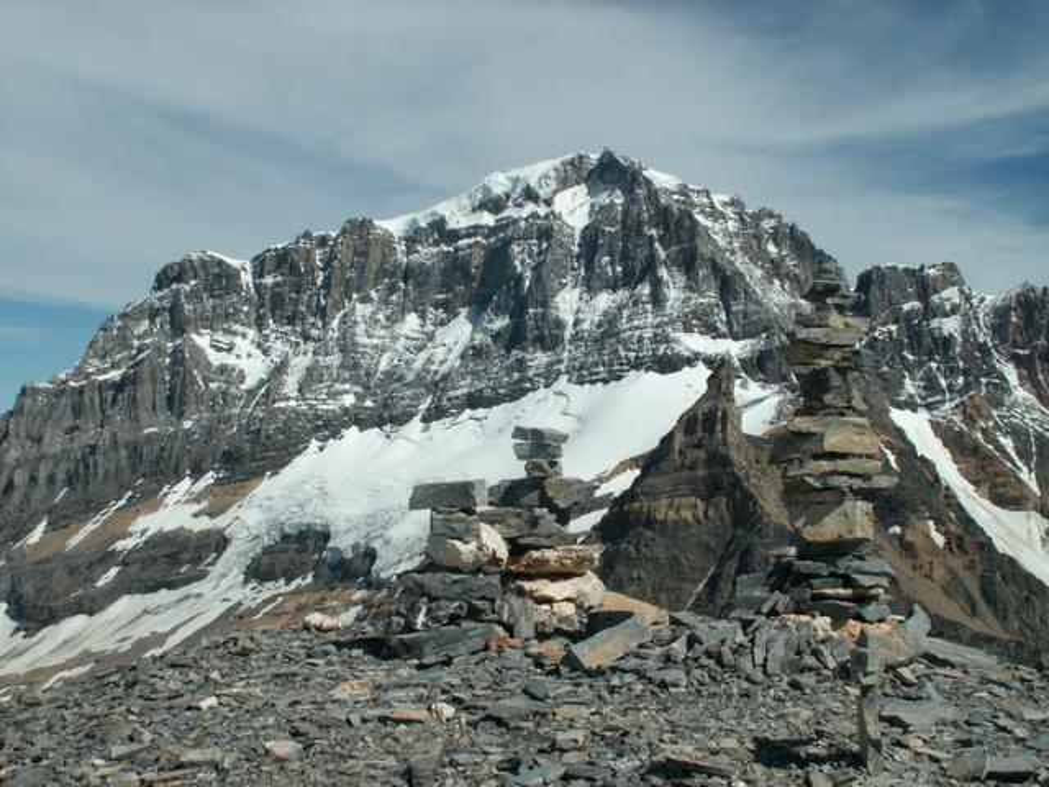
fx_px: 1242
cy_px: 394
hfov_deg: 45.8
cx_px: 524
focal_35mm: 41
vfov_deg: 35.1
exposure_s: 1/320
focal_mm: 6.78
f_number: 8
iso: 50
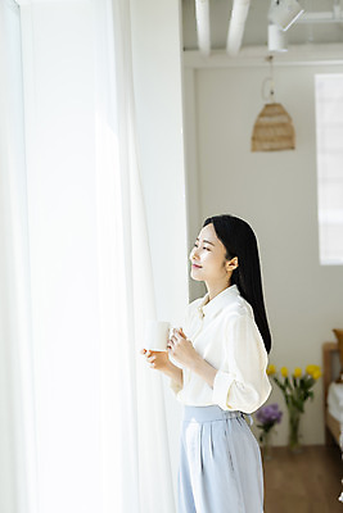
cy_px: 256
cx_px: 172
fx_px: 1214
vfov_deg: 23.9
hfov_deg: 16.1
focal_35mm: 85
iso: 125
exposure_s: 1/400
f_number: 2.8
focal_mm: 85
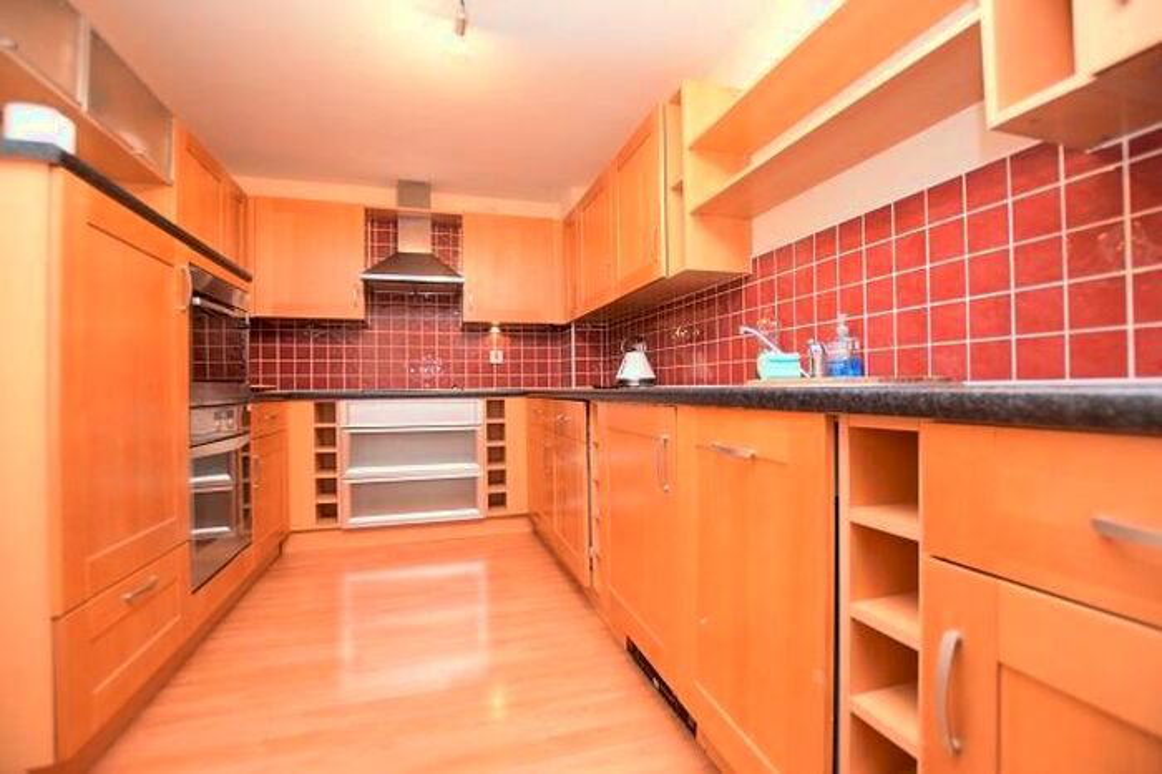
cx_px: 581
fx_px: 484
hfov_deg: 100.4
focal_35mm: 15
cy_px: 387
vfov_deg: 77.3
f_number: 3.5
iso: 1100
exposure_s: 1/60
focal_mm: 10
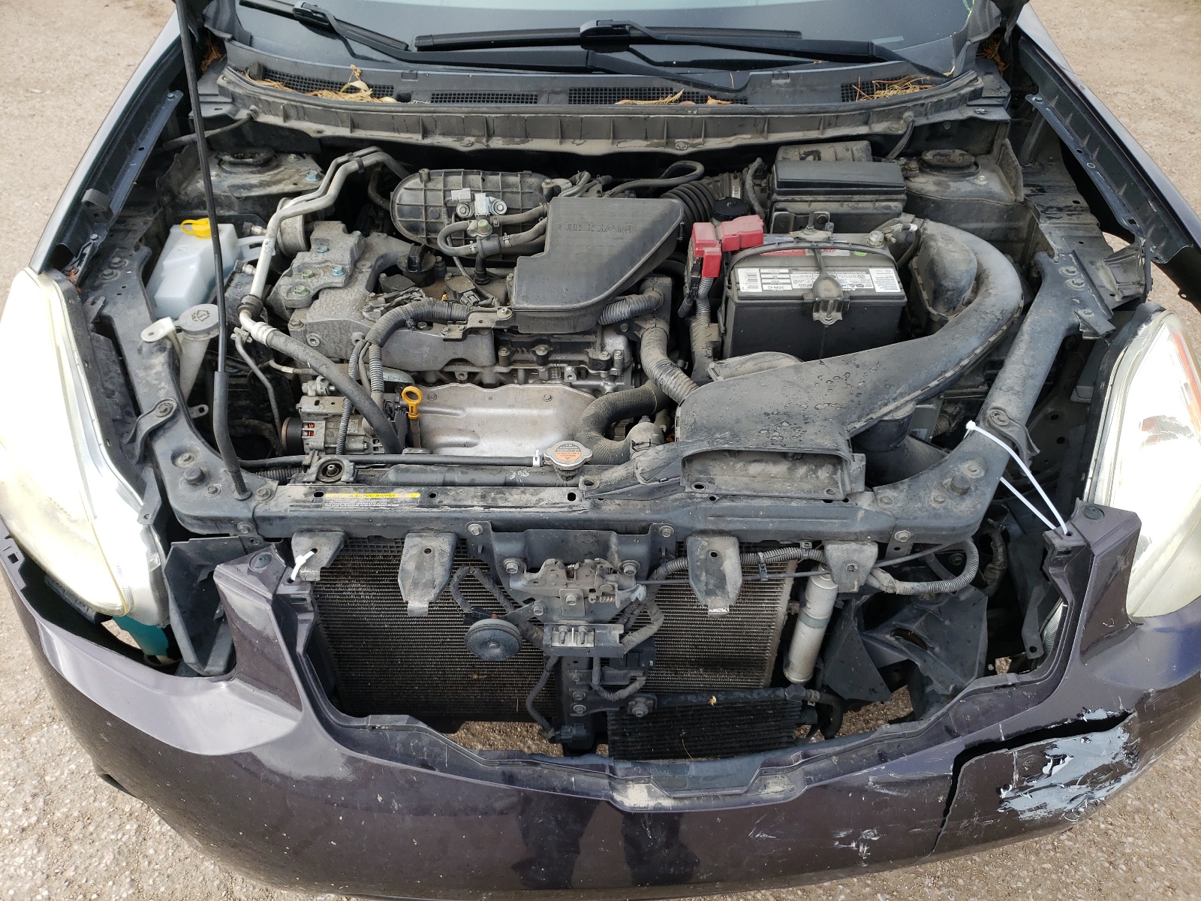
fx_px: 902
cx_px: 600
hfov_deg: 67.3
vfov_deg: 53.1
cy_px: 450
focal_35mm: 26
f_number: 1.5
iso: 50
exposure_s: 1/476
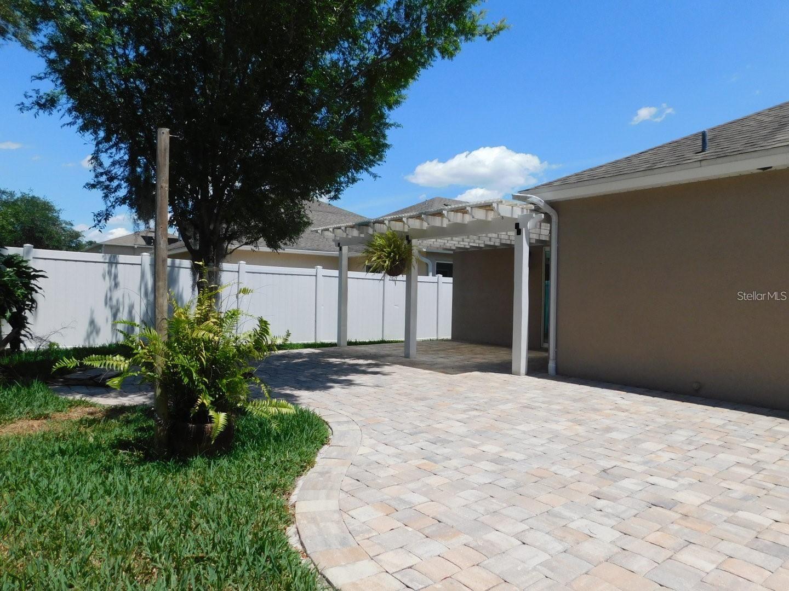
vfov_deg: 58.9
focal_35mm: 23
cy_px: 296
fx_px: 524
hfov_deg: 73.9
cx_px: 394
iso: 125
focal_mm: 4
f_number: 6
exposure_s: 1/640
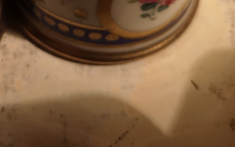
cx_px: 53
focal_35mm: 79
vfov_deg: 15.5
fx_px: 506
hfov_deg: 25.8
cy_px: -59
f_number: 1.8
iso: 250
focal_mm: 3.95
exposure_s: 1/33.3
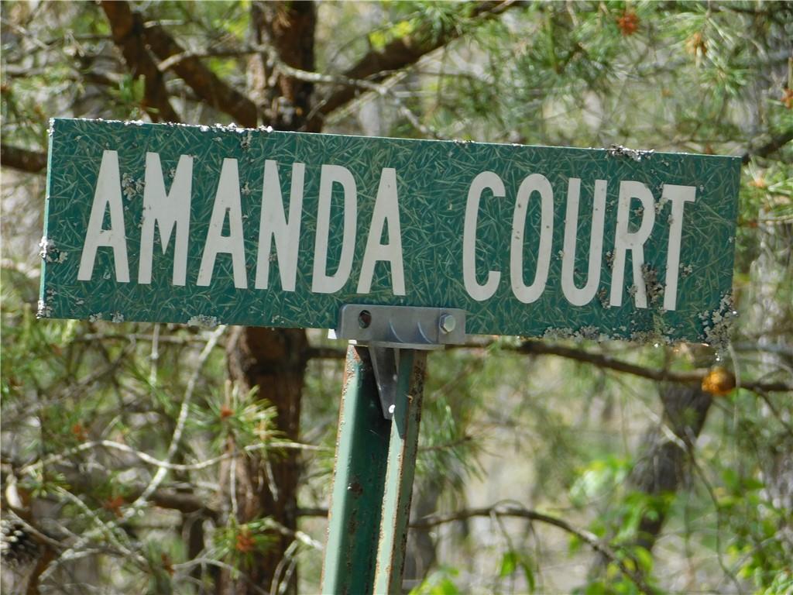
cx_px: 396
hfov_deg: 4.5
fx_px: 10080
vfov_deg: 3.4
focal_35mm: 440
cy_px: 298
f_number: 5.9
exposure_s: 1/160
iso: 125
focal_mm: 78.1
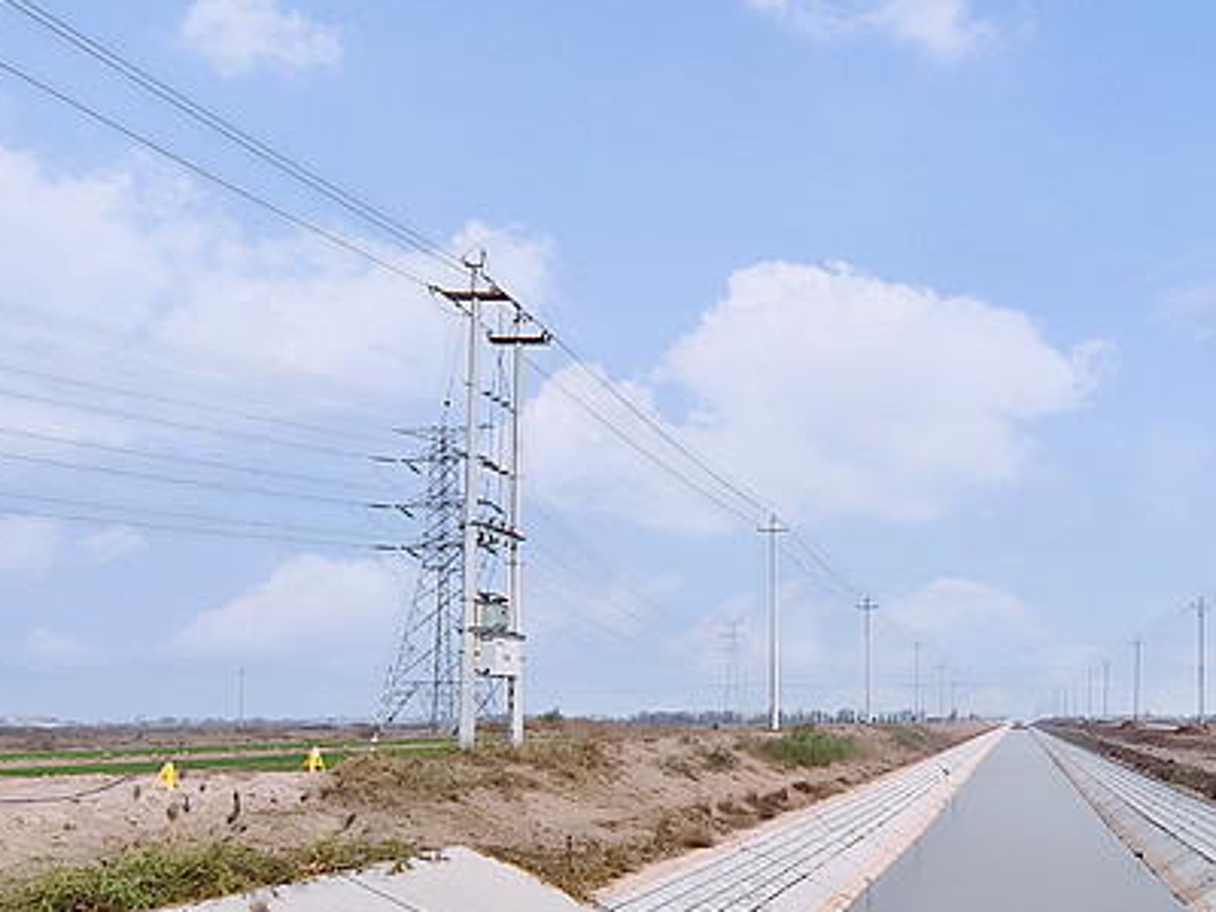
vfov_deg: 44.6
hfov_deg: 54.5
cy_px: 727
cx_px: 1024
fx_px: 1054
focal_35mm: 30
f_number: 2.2
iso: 50
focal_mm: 1.6
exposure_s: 1/1340
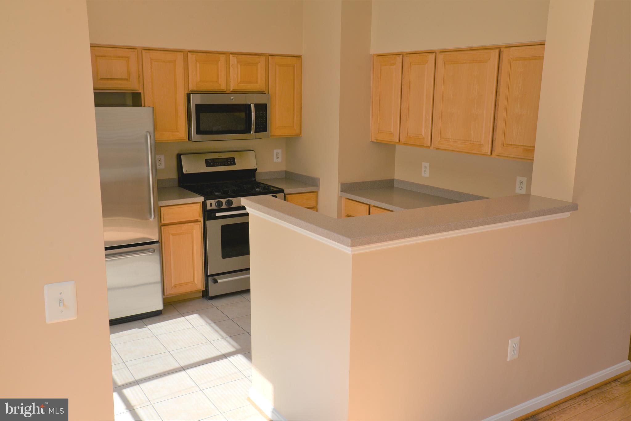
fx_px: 561
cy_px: 210
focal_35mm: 32
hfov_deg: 58.7
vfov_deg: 41.1
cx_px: 316
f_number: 8
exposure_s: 1/250
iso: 200
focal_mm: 32
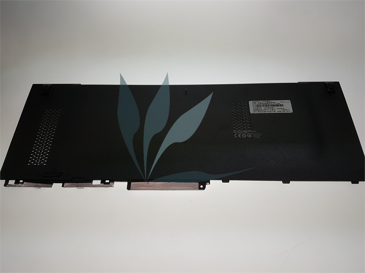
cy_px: 136
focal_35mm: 26
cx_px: 182
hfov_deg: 67.3
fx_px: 274
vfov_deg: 53.1
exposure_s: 1/425
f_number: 1.7
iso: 40
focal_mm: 4.2
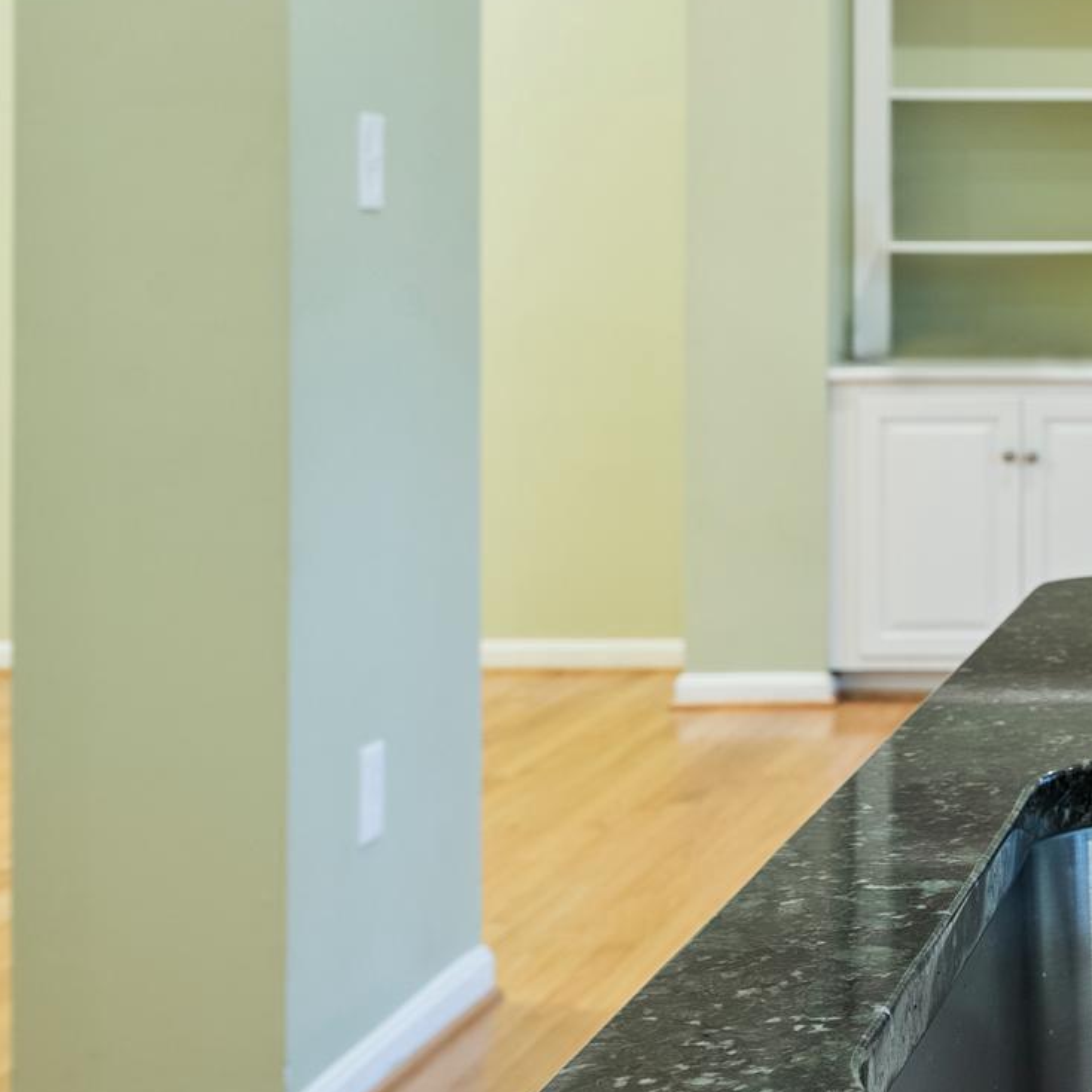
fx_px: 2962
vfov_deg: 20.6
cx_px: 1464
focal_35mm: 83
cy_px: 213
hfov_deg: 19.1
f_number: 8
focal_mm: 35
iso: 320
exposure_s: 1/2
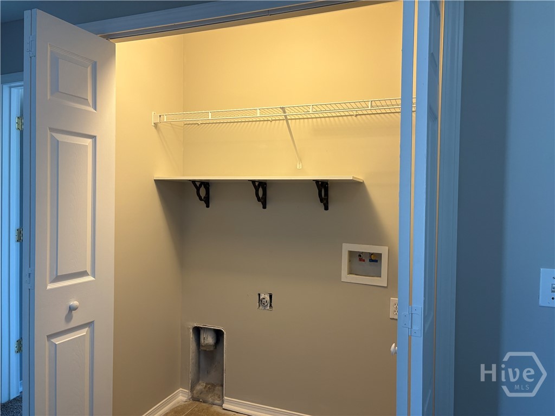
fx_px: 417
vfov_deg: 53.1
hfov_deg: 67.3
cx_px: 278
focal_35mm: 26
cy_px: 208
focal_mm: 5.96
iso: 125
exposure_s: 1/60
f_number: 1.6
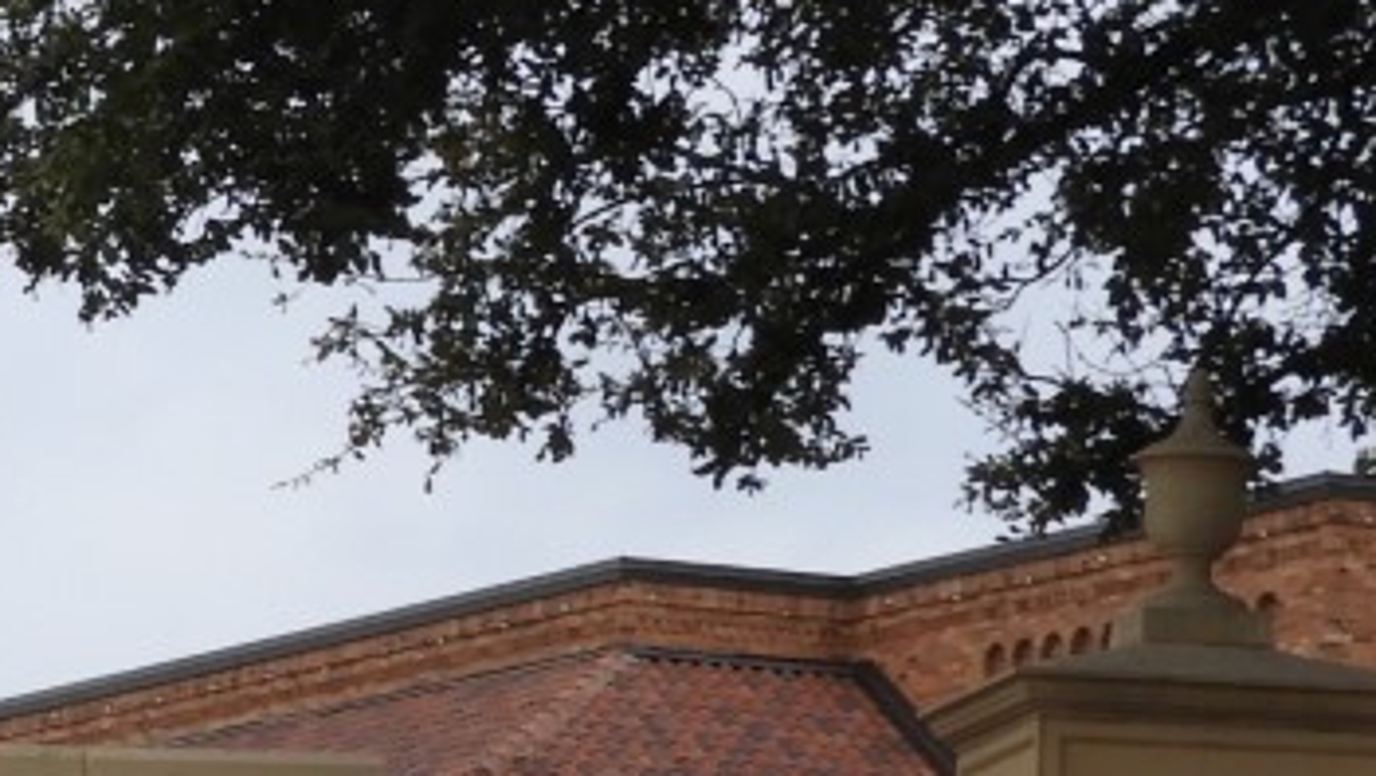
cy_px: 807
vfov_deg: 4.5
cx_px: -992
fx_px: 9785
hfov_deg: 7.8
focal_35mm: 268
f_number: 4.2
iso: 100
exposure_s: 1/640
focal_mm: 10.7
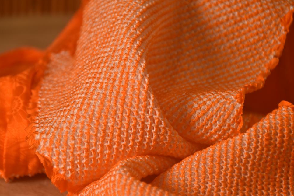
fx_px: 3438
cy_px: 92
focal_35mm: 421
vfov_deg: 3.3
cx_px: 135
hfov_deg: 4.9
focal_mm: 250
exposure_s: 1/125
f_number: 6.3
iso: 900
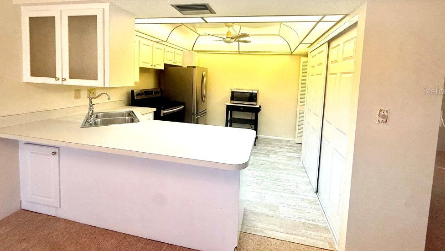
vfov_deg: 65.8
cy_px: 91
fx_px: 189
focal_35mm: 16
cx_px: 233
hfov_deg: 99.3
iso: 64
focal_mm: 2.22
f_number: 2.2
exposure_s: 1/125
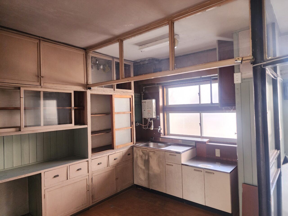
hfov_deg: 73.9
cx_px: 144
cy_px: 108
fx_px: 191
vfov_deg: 58.9
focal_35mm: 23
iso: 400
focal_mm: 6.4
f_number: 1.8
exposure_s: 1/120
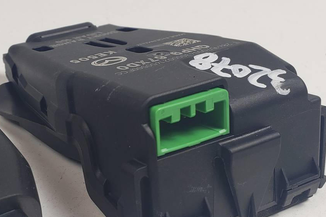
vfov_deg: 28.8
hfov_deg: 41.6
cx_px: 84
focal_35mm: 46
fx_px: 416
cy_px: 164
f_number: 2.4
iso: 50
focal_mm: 4.3
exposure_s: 1/139
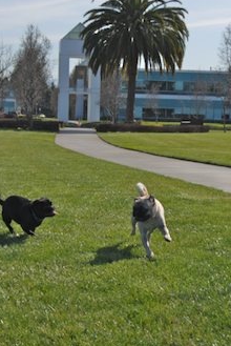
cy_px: 172
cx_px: 141
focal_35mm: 82
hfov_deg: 16.7
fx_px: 788
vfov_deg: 24.7
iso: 100
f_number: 8
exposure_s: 1/320
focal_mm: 36
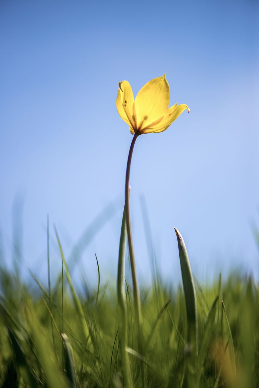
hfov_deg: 13.0
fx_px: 1132
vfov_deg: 19.5
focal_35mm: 105
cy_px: 194
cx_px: 130
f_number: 3
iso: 200
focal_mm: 105
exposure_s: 1/4000
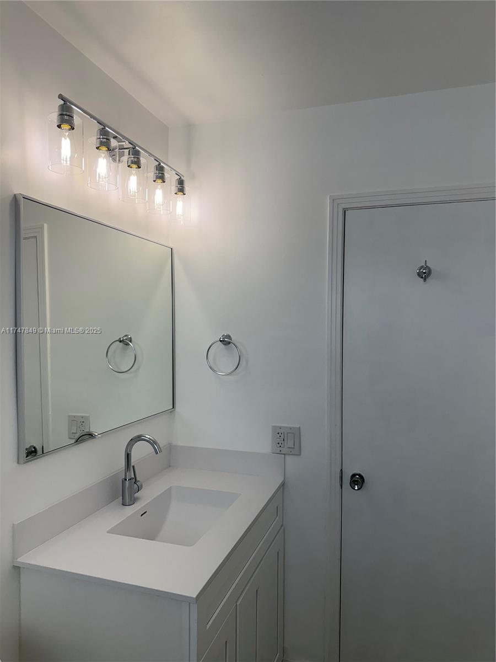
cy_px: 331
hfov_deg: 56.8
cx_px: 248
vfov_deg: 71.6
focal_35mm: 24
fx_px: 459
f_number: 1.78
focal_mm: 6.76
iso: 100
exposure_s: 1/1553
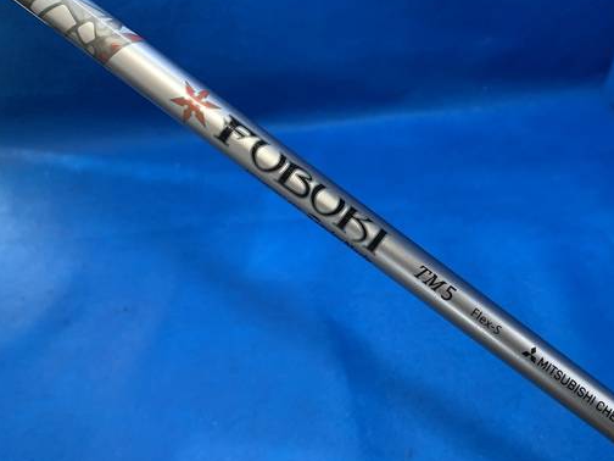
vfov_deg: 42.9
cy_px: 204
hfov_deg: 55.0
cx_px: 365
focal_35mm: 33
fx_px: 585
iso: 80
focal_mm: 4.25
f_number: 1.8
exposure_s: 1/60
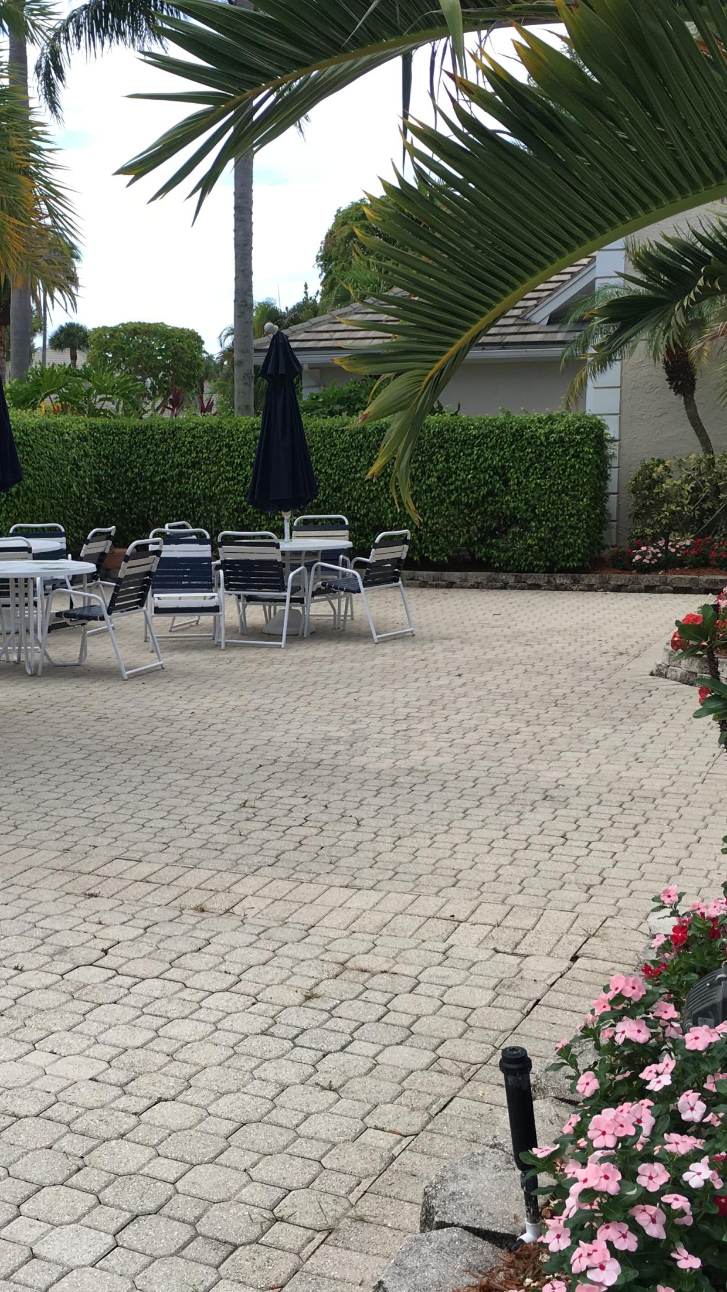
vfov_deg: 47.4
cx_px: 197
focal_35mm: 43
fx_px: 1473
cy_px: 640
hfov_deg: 27.4
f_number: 2.2
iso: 25
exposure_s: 1/754
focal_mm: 4.15
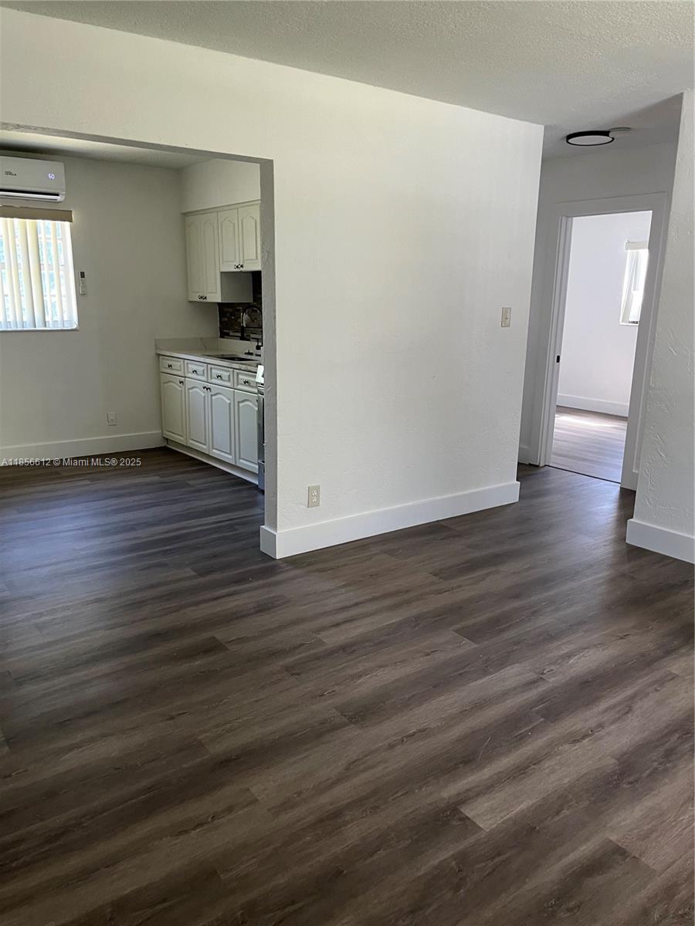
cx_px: 348
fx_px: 696
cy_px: 463
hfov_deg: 53.1
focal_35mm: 26
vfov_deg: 67.3
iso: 125
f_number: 1.6
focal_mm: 5.1
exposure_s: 1/90
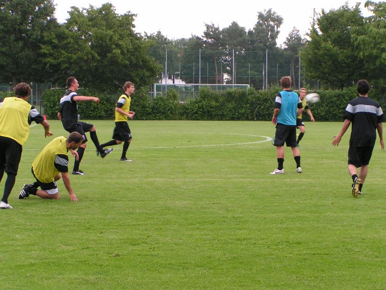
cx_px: 193
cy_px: 145
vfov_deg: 16.2
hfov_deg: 21.5
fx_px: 1015
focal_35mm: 91
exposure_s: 1/125
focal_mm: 13.9
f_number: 4
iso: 50
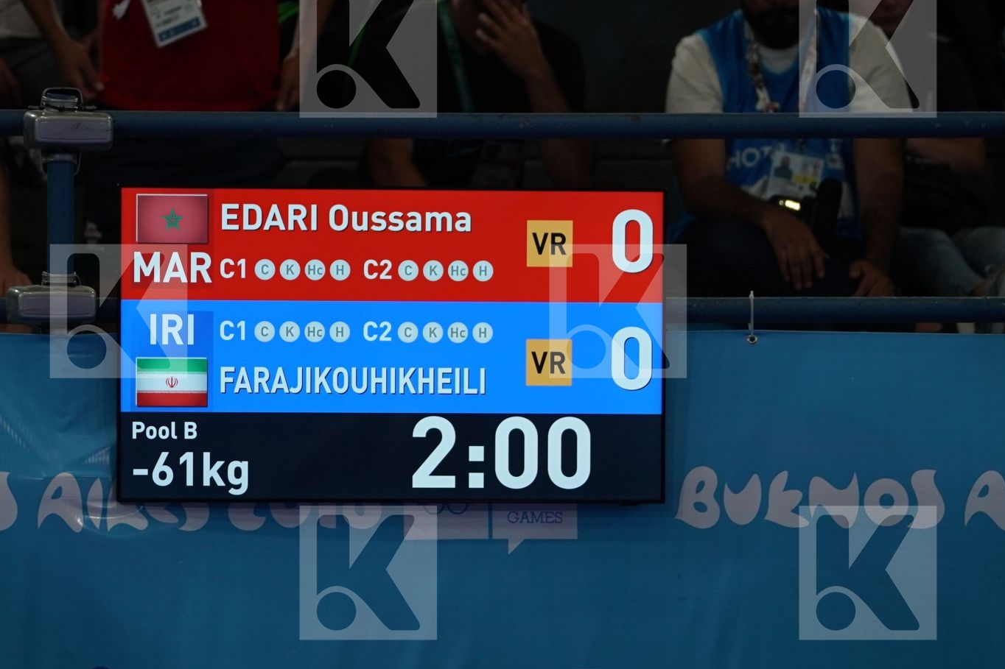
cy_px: 311
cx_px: 368
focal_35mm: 396
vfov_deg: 3.5
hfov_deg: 5.2
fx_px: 11053
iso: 1000
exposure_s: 1/1000
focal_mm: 200
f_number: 2.8
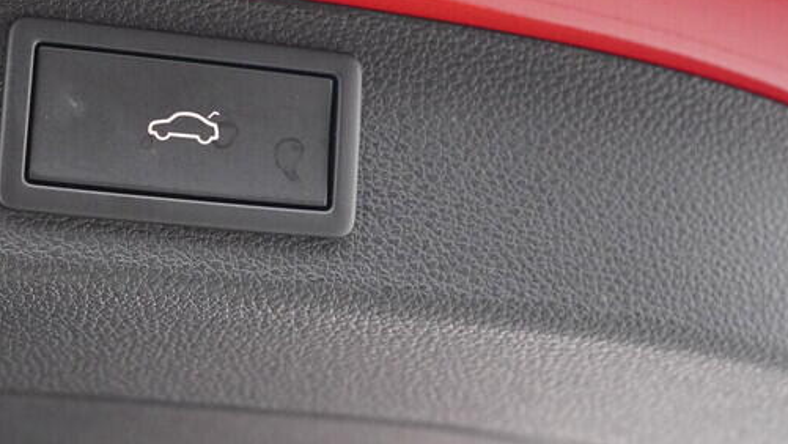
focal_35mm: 77
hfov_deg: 27.2
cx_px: 198
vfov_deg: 15.7
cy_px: 150
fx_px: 1609
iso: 3200
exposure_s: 1/320
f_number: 2.8
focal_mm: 24
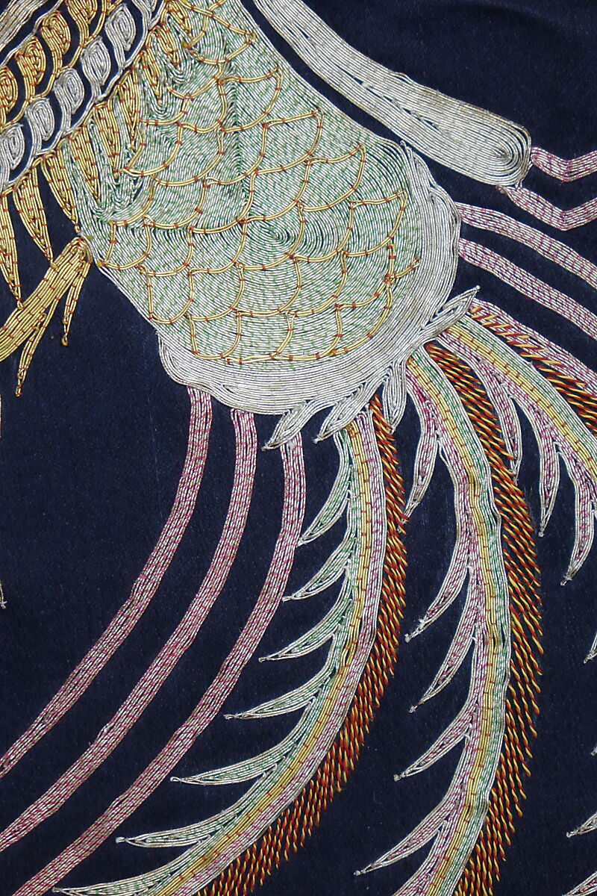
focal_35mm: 175
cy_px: 448
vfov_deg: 11.7
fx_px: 4353
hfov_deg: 7.8
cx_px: 298
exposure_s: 1/200
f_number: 2.8
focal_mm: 64.09
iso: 800
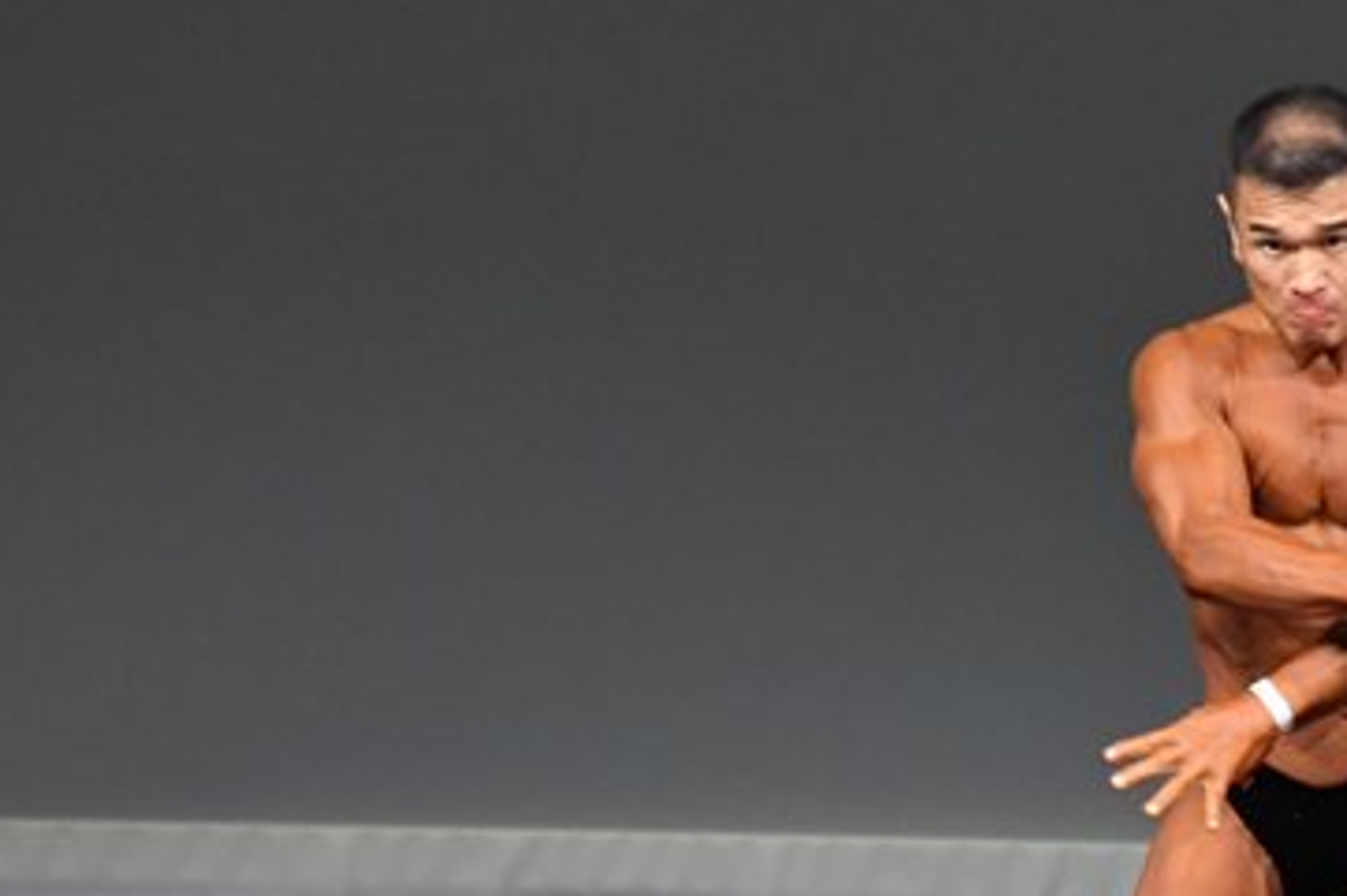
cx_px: 1159
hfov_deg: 3.1
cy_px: 855
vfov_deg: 2.0
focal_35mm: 676
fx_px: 25270
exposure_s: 1/400
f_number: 5.6
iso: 4000
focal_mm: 210
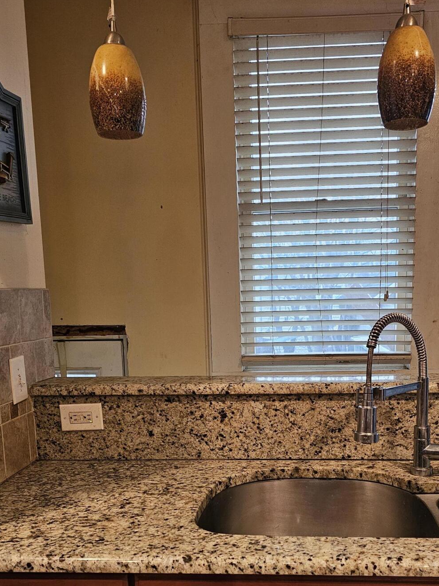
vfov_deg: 51.5
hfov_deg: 40.5
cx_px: 262
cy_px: 398
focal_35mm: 35
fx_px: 592
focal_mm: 6.3
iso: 640
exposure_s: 1/60
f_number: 1.7
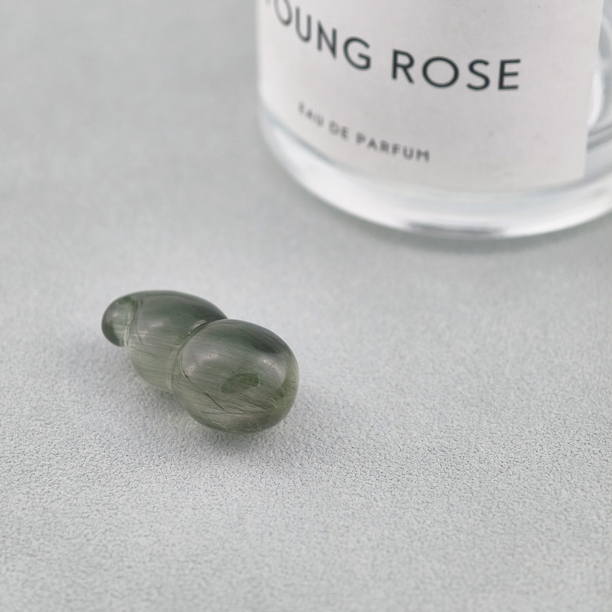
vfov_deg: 16.5
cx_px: 293
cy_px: 206
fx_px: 2100
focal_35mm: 105
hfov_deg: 16.6
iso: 125
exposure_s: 1/160
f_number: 2.67
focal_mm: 22.48
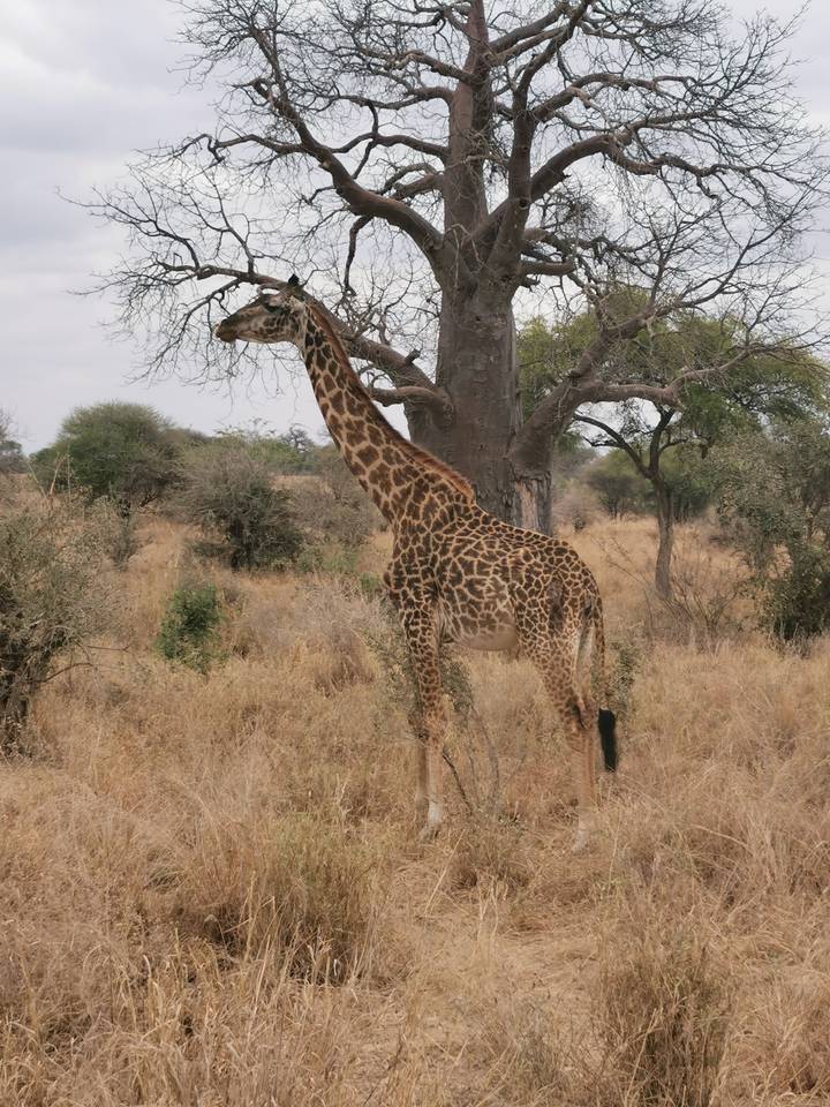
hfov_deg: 24.8
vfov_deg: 32.7
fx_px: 1886
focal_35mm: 59
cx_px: 415
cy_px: 554
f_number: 1.8
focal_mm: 5.58
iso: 50
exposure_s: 1/2198
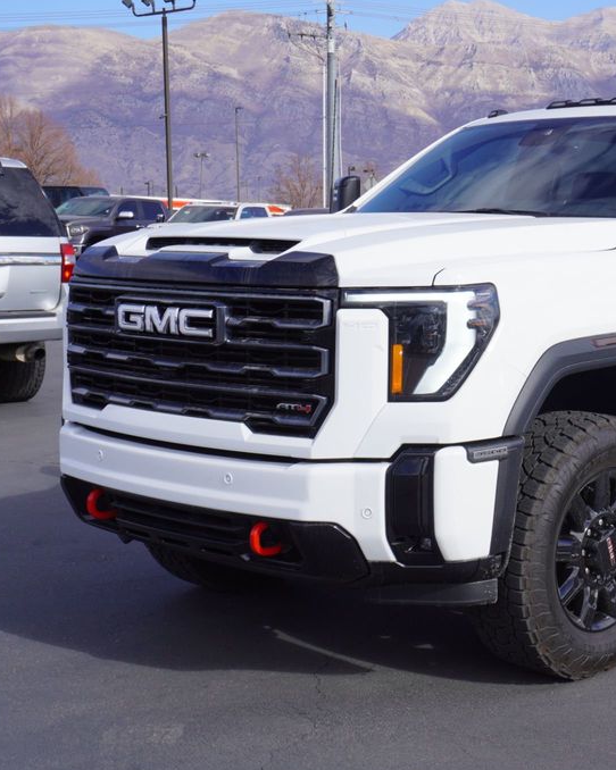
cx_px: 553
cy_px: 387
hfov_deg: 24.0
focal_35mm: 62
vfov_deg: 30.6
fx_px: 1407
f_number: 11
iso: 100
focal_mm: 29
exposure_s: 1/125
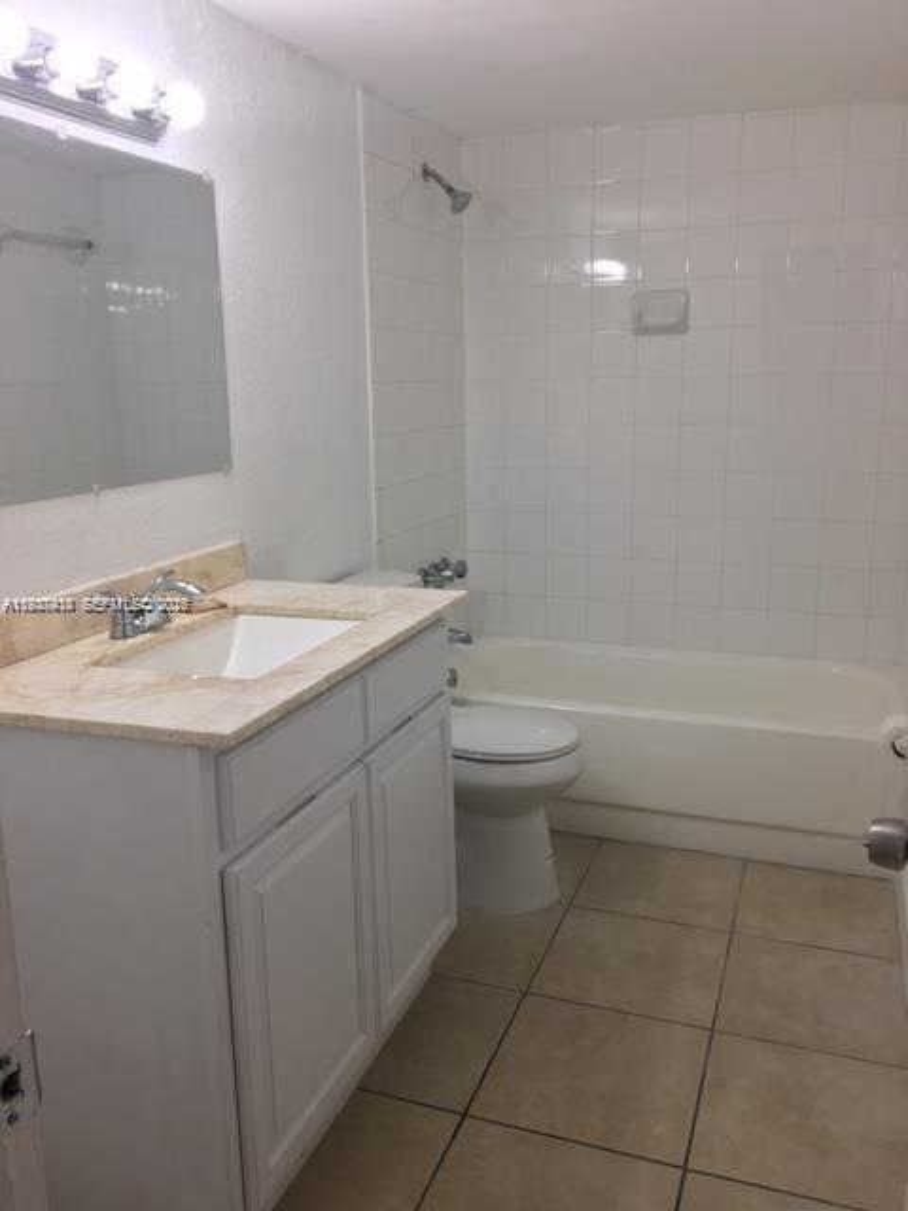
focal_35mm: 29
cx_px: 454
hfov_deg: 48.2
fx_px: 1014
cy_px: 606
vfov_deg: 61.7
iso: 25
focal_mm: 4.15
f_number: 2.2
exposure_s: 1/40
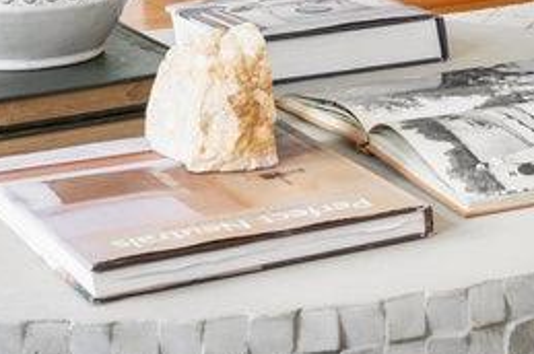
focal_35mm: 139
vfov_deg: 9.1
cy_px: -408
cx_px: 849
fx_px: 2059
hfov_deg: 13.7
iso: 400
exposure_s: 1/13
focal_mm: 30
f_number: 9
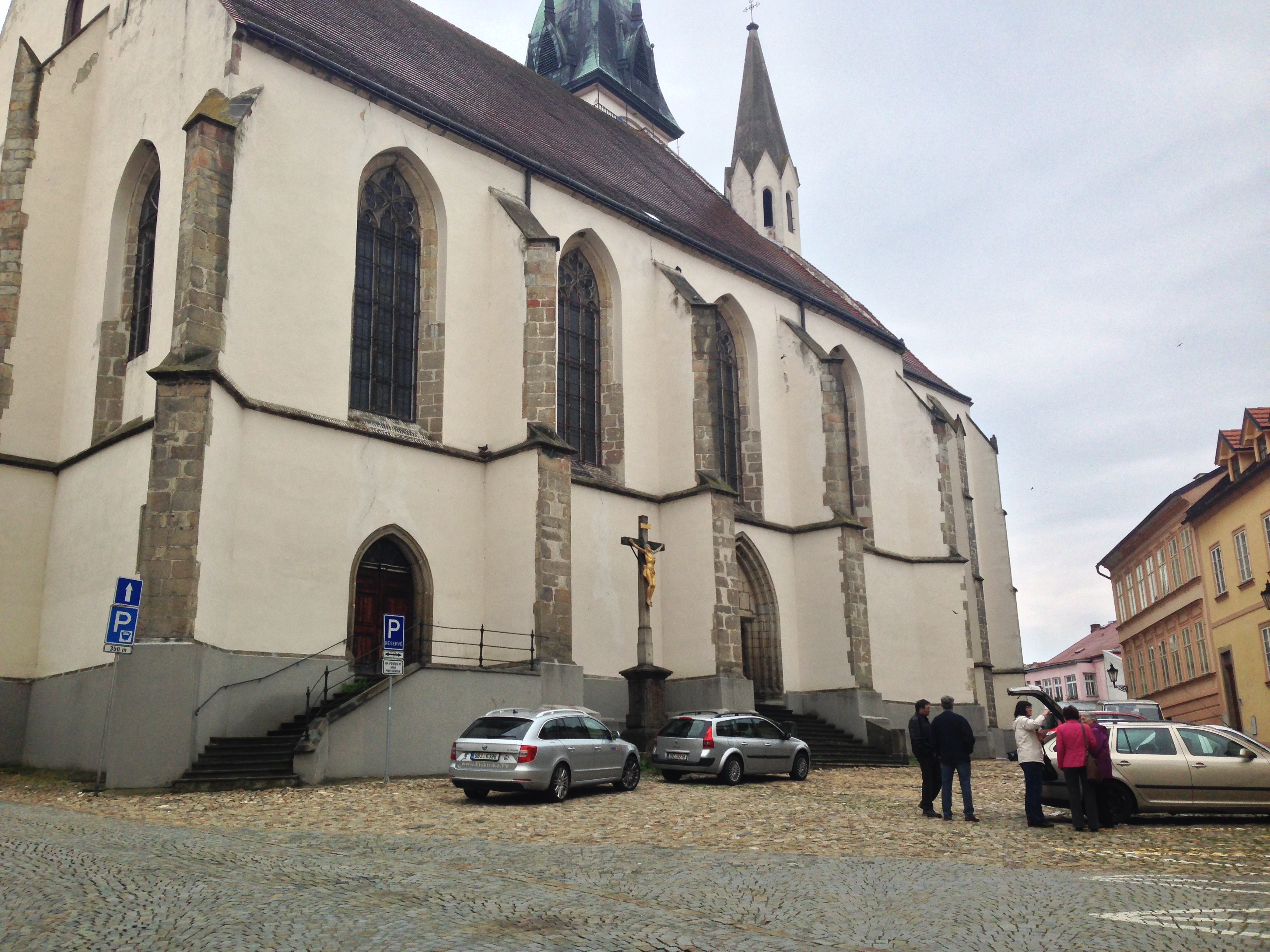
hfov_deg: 55.4
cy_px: 476
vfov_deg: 42.9
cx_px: 635
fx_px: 1211
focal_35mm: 33
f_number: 2.4
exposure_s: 1/1022
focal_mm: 4.12
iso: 50
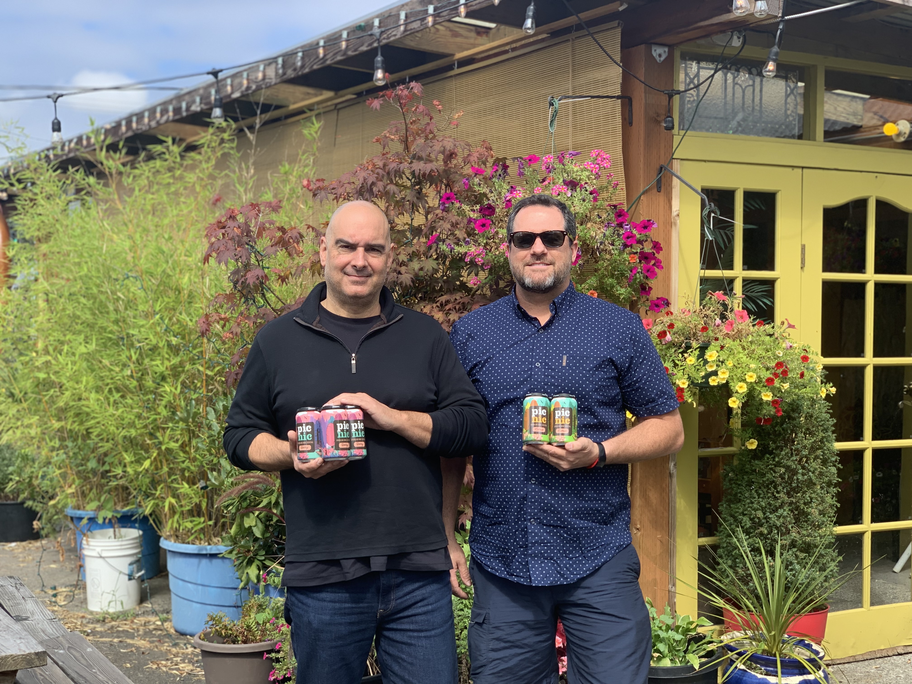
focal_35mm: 52
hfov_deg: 36.8
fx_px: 1370
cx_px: 456
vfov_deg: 28.0
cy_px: 342
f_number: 2.4
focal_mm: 6
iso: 16
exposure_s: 1/403
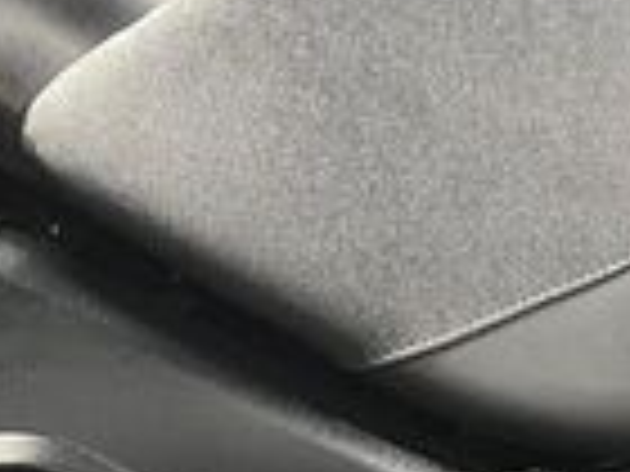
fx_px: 2166
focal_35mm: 119
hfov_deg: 16.4
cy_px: 791
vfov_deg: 11.7
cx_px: 108
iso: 640
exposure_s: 1/33
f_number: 1.6
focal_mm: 5.1
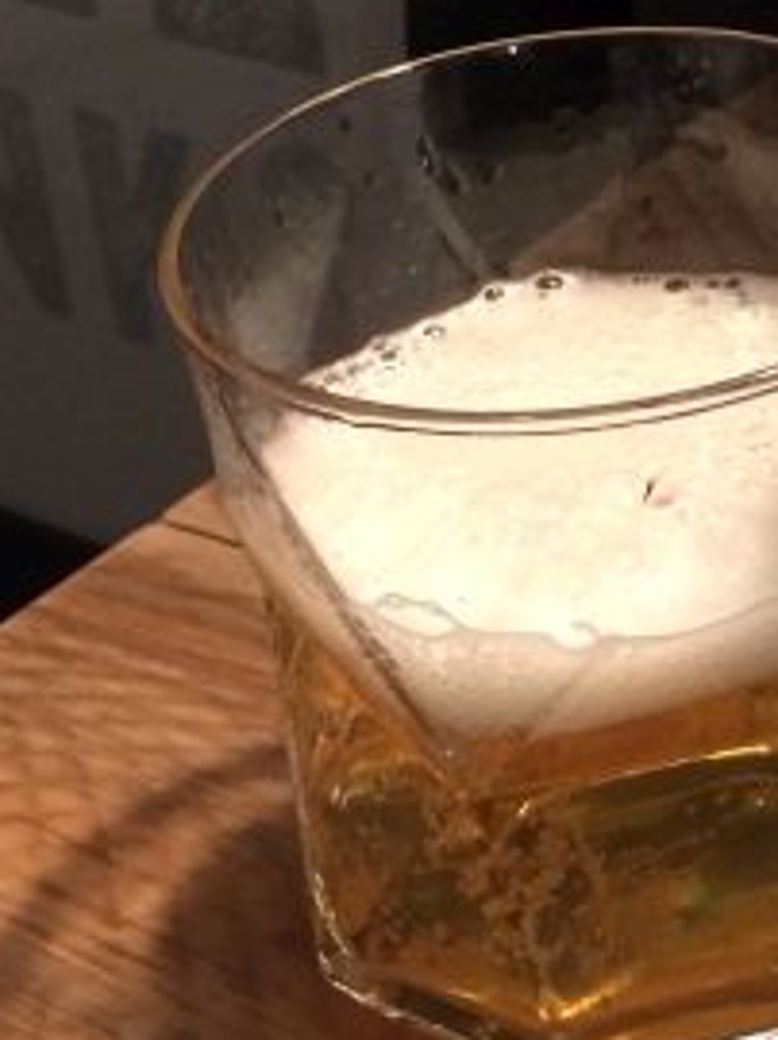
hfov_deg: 16.5
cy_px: 196
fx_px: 2581
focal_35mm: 86
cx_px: 924
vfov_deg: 22.4
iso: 250
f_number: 2.2
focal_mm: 4.15
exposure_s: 1/17
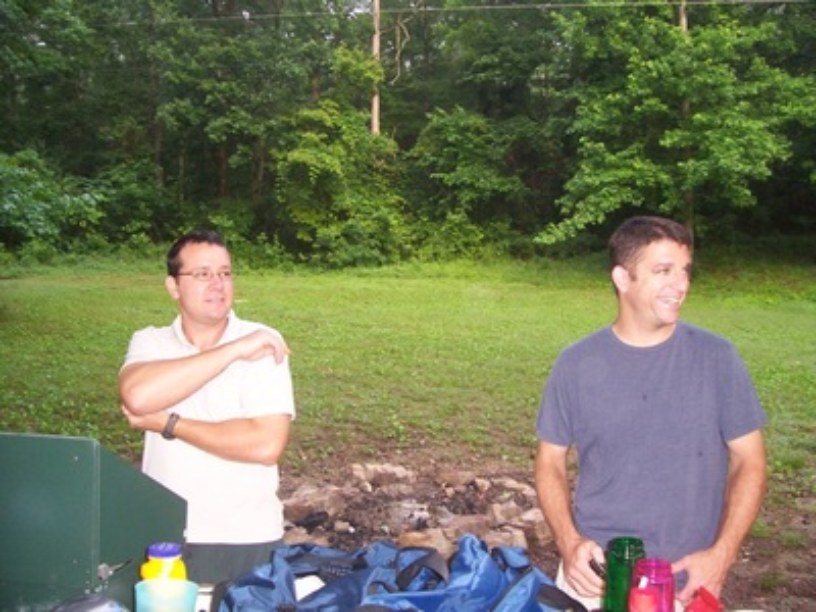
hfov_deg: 54.0
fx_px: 801
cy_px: 306
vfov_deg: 41.8
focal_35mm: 34
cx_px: 408
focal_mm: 5.6
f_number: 2.7
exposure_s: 1/60
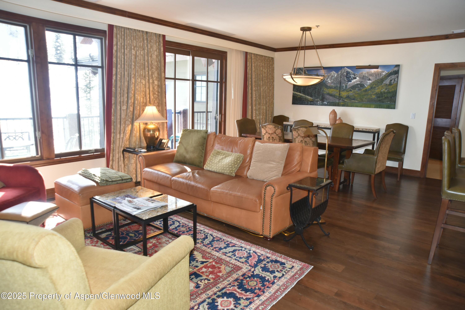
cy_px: 155
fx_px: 310
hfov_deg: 73.7
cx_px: 232
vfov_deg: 53.1
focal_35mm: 24
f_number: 5.6
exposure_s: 1/125
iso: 720
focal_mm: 24
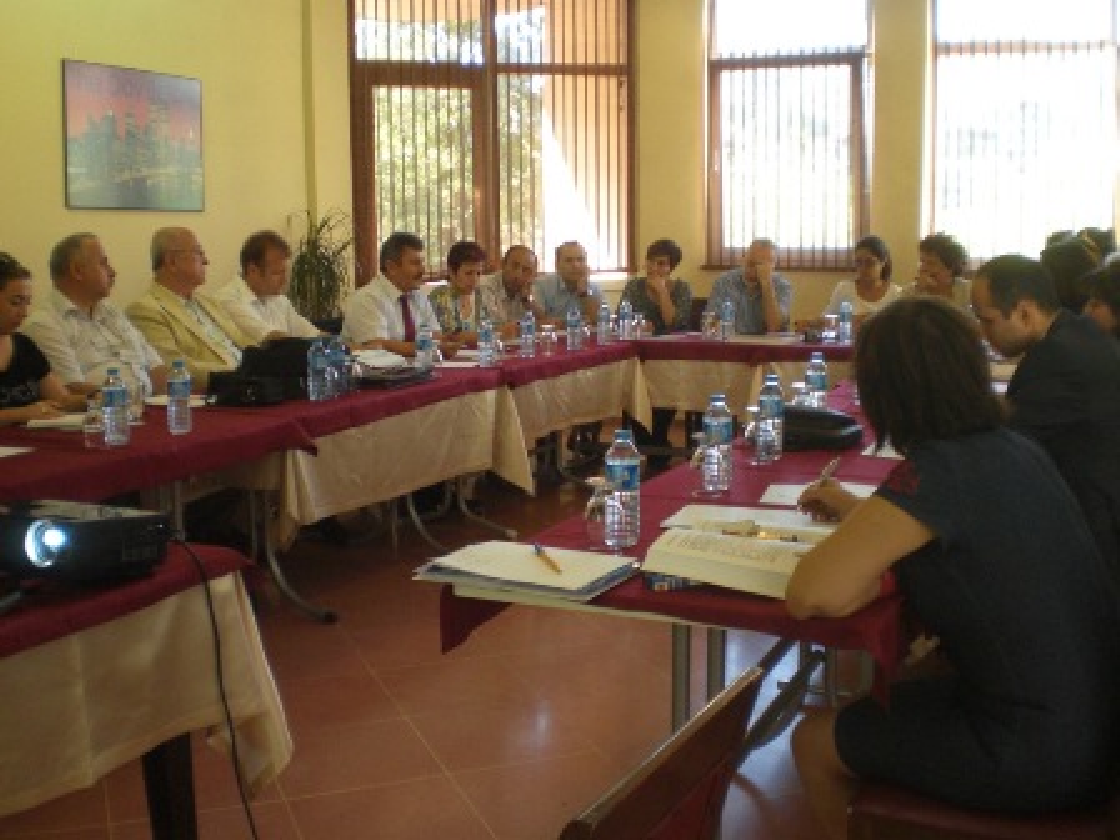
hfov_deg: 49.0
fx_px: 1229
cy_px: 420
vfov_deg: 37.7
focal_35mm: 38
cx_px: 560
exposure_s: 1/20
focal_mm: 6.3
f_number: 3.1
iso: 200
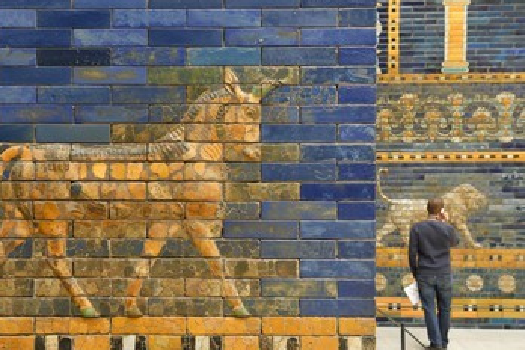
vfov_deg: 23.4
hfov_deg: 34.4
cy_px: 201
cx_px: 209
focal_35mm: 58
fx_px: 846
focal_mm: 48
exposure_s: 1/60
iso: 3200
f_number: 5.6
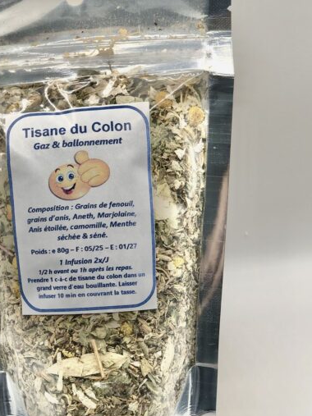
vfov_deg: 23.8
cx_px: 79
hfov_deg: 17.9
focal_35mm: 82
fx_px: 986
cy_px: 223
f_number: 2.4
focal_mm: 6
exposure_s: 1/109
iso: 16
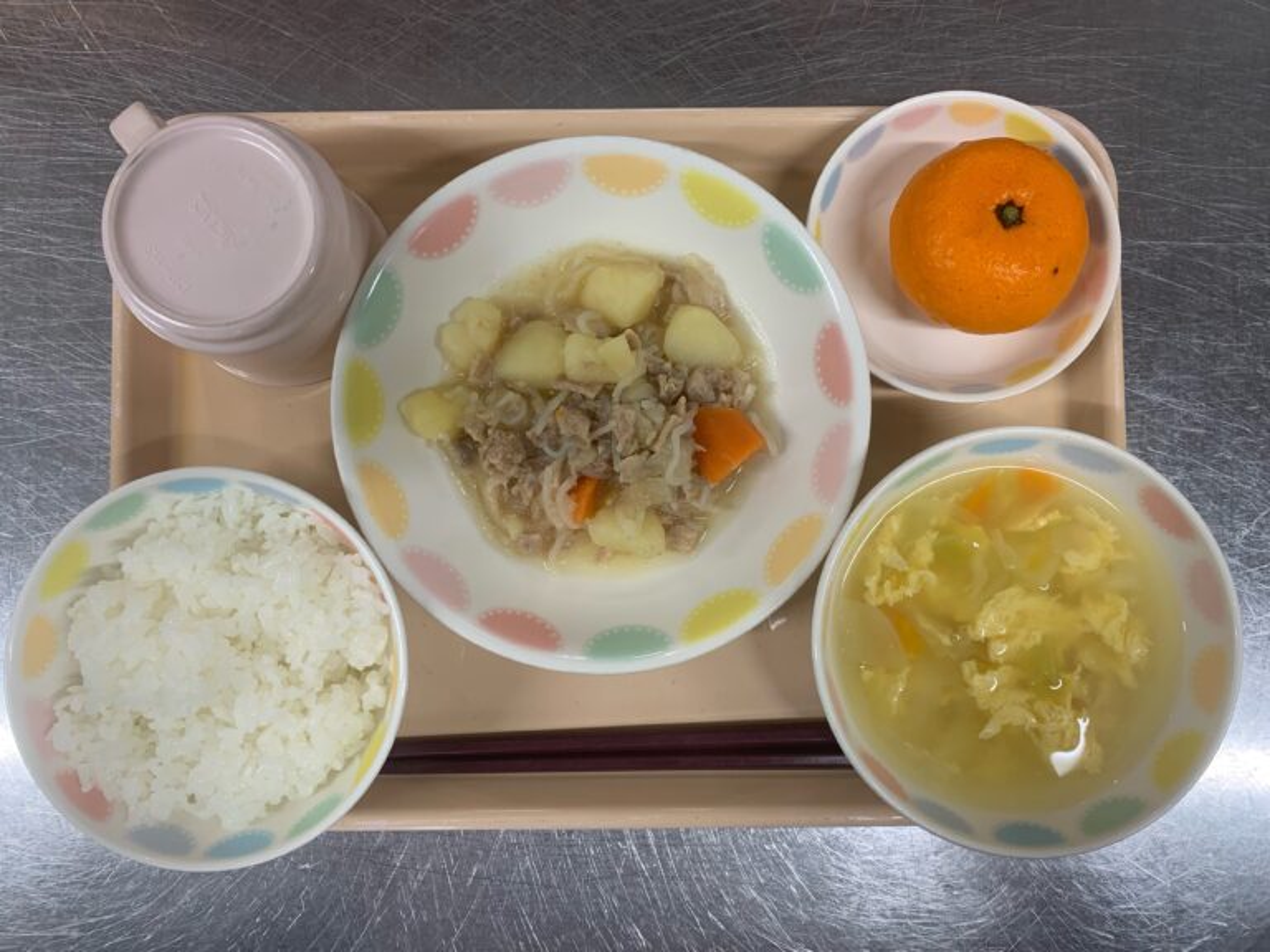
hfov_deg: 67.3
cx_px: 635
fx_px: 954
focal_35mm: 26
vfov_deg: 53.1
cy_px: 476
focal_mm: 4.25
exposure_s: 1/60
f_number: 1.8
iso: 64
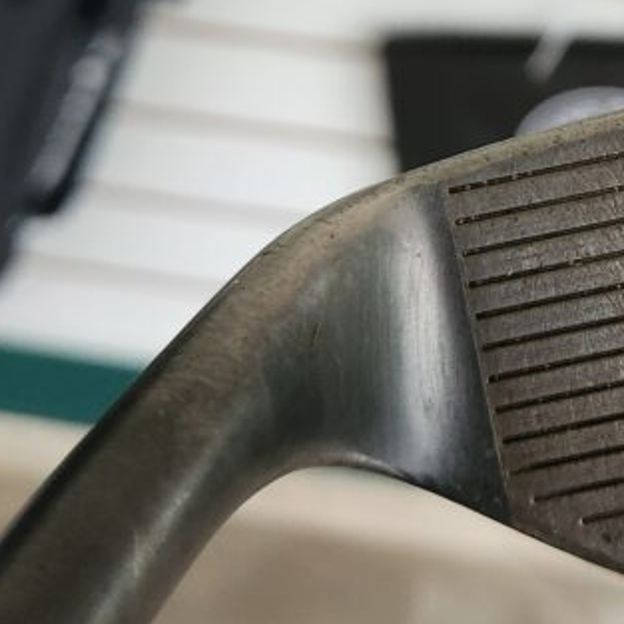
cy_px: 44
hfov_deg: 29.7
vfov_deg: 31.0
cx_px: 678
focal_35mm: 52
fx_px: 1061
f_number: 1.8
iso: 400
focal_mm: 5.4
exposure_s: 1/100
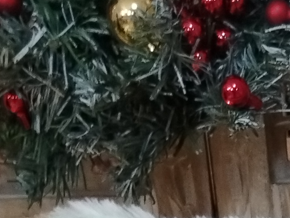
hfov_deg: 12.3
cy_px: 772
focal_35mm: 150
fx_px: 1257
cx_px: 479
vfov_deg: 7.8
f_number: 1.9
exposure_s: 1/33.3
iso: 800
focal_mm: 4.95
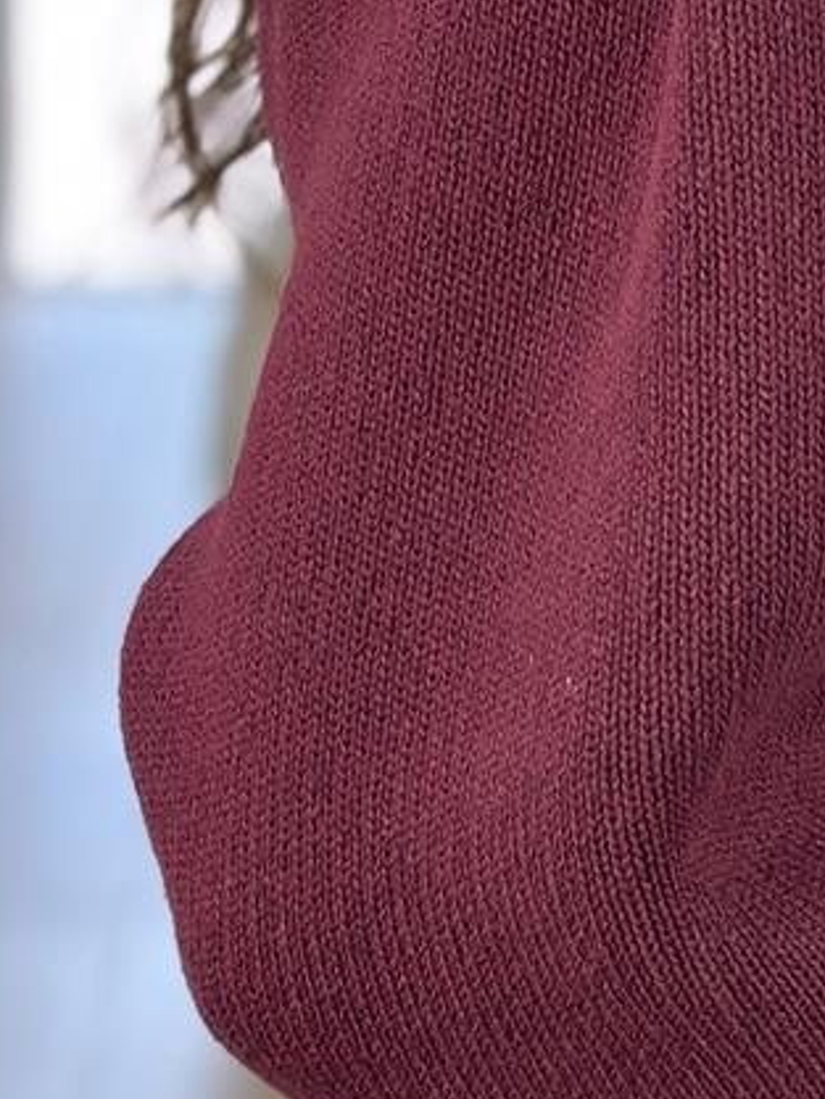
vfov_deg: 10.7
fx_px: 5844
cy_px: 501
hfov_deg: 7.9
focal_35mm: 184
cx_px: 1260
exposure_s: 1/100
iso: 125
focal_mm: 6.86
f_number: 1.78
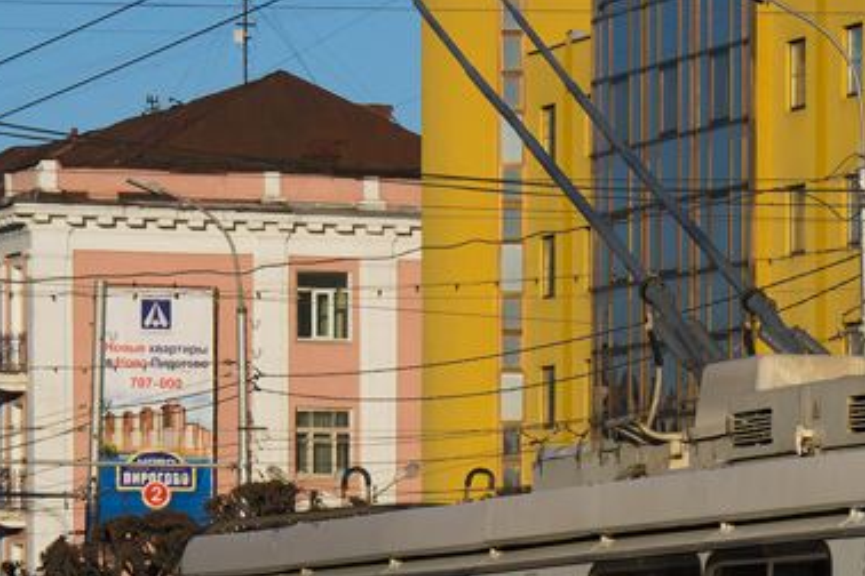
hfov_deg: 6.5
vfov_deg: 4.4
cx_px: 938
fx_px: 7544
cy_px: 578
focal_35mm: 314
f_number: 8
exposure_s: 1/2000
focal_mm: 66
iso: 400
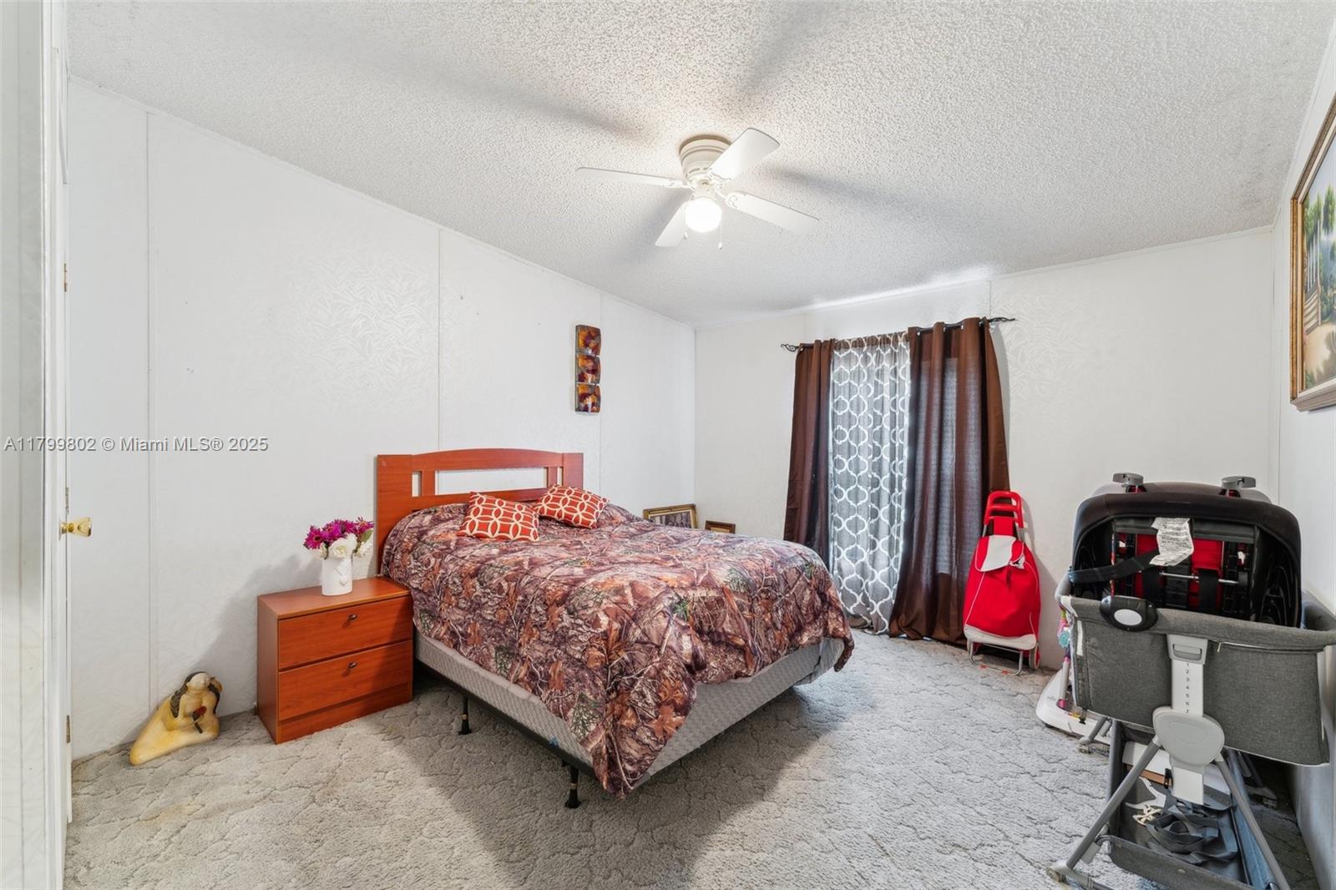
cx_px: 668
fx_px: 519
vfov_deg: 81.2
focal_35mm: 14
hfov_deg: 104.3
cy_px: 445
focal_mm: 14
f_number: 8
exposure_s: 1/1.67
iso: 250
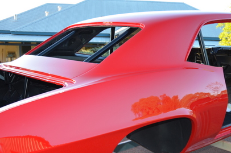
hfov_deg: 38.1
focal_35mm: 52
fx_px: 333
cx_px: 142
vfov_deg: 25.7
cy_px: 105
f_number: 3.8
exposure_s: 1/60
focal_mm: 22
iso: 100
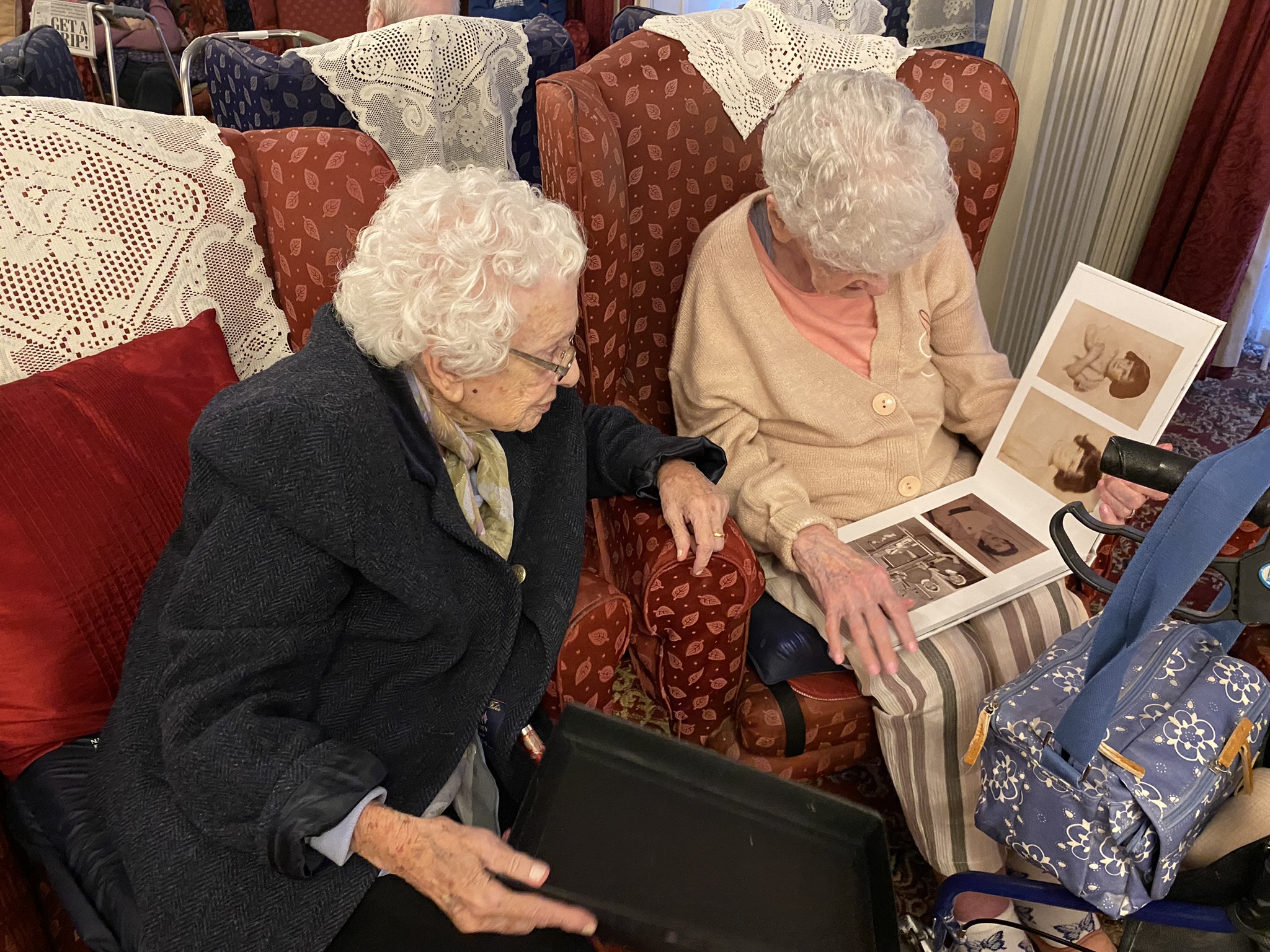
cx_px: 635
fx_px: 954
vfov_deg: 53.1
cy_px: 476
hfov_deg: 67.3
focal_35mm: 26
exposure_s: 1/25
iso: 500
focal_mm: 4.25
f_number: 1.8
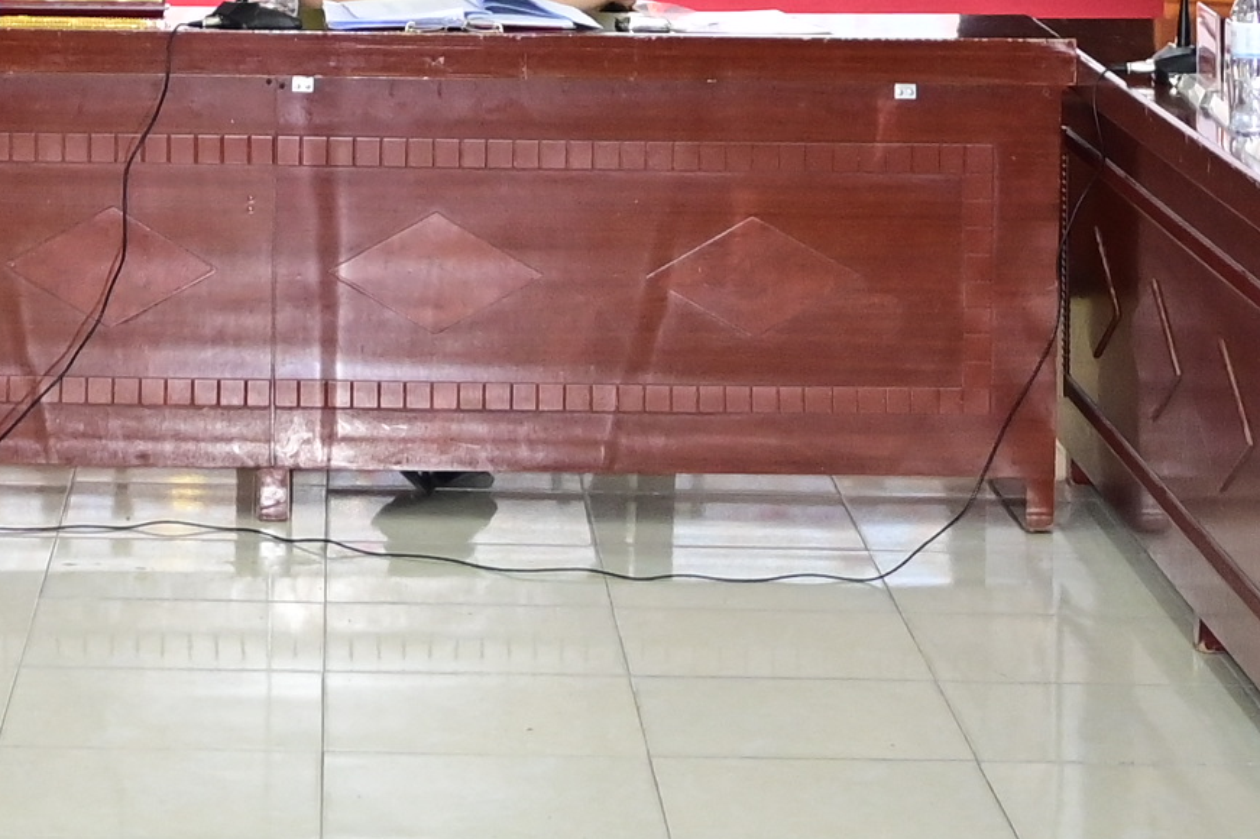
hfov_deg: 15.4
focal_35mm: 132
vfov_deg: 10.0
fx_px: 4618
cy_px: -440
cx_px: 152
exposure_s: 1/200
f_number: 4.5
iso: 1600
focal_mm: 26
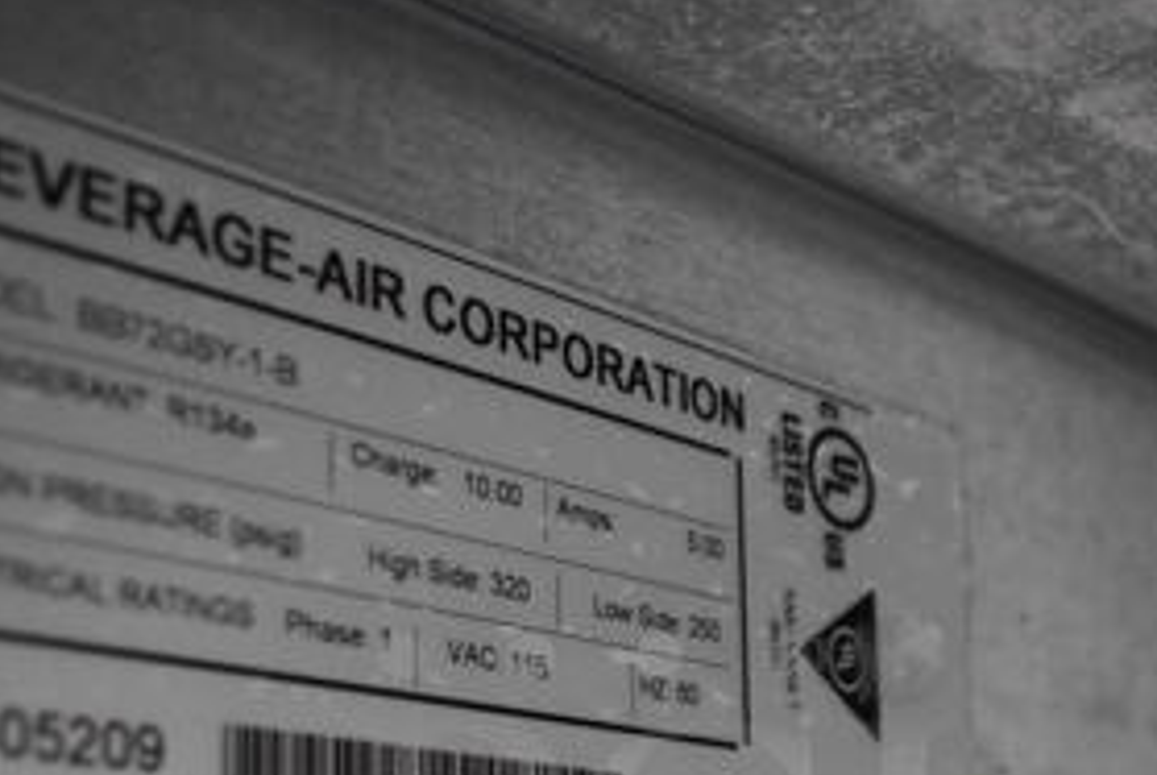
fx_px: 1899
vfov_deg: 22.0
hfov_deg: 33.8
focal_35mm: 59
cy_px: 825
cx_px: 659
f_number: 4
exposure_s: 1/60
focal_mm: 18
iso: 1600
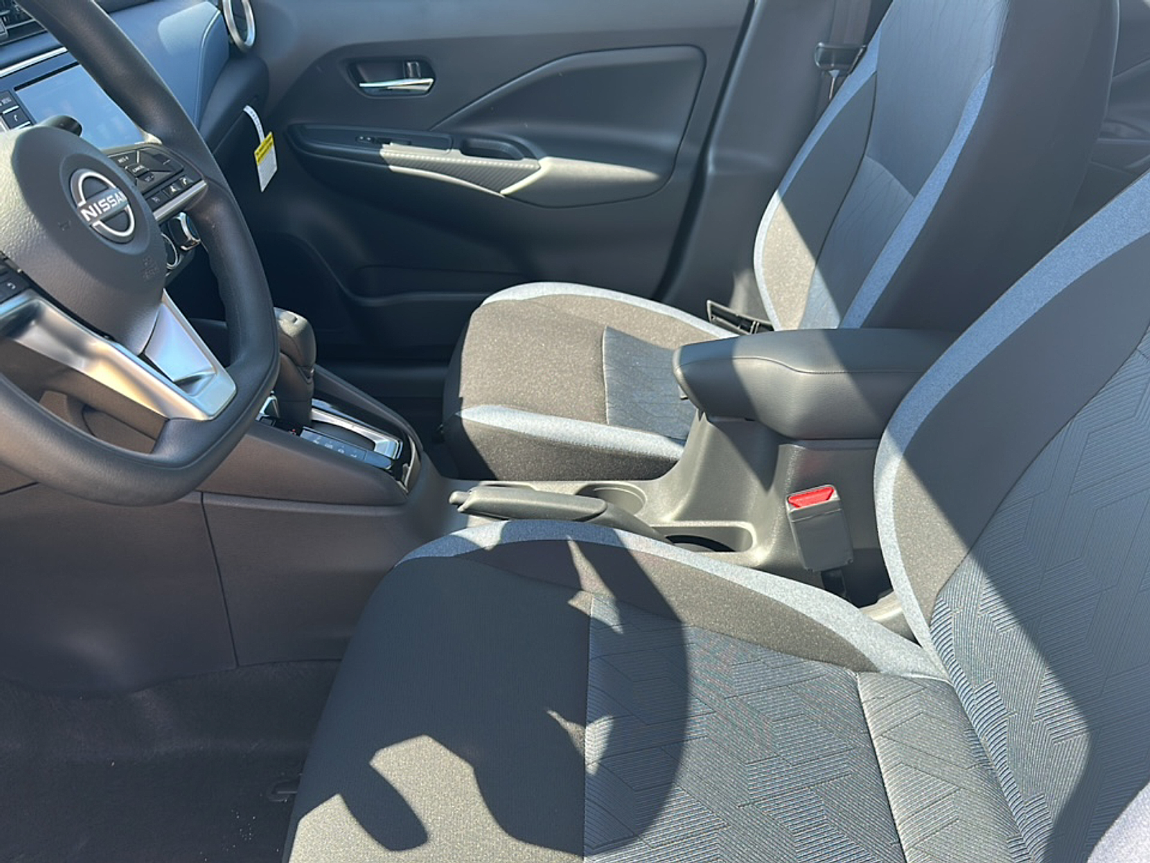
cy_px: 432
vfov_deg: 54.9
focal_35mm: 25
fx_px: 831
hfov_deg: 69.4
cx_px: 575
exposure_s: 1/380
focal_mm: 6.86
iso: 125
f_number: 1.78
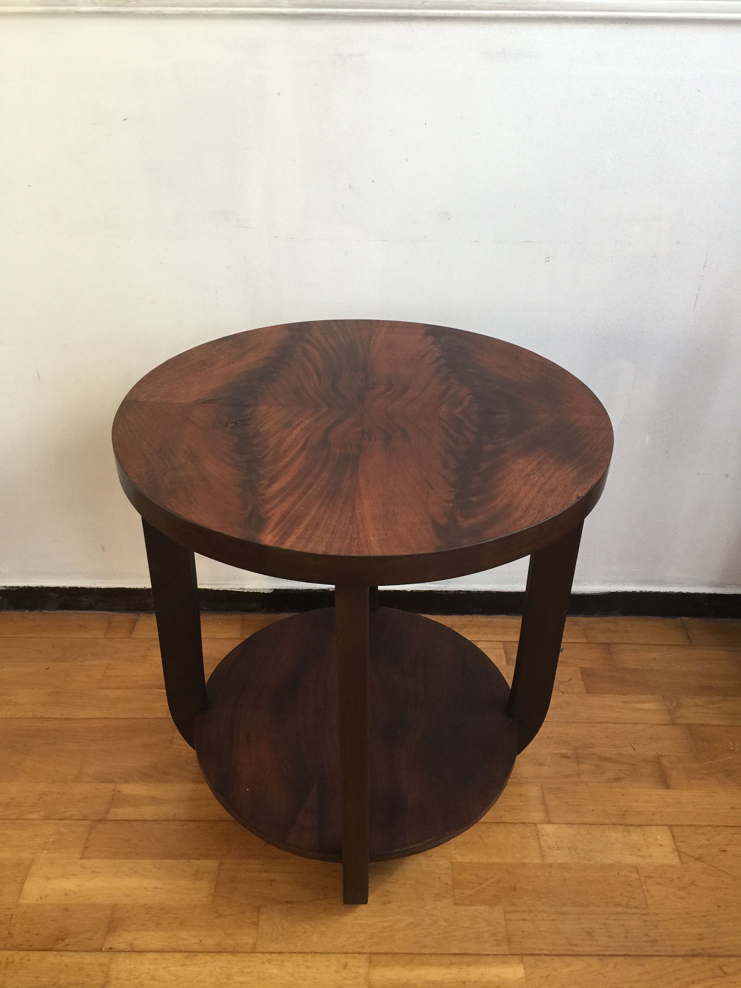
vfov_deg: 61.7
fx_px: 828
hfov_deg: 48.2
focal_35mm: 29
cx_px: 370
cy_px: 494
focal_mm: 4.15
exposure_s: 1/33
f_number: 2.2
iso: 64
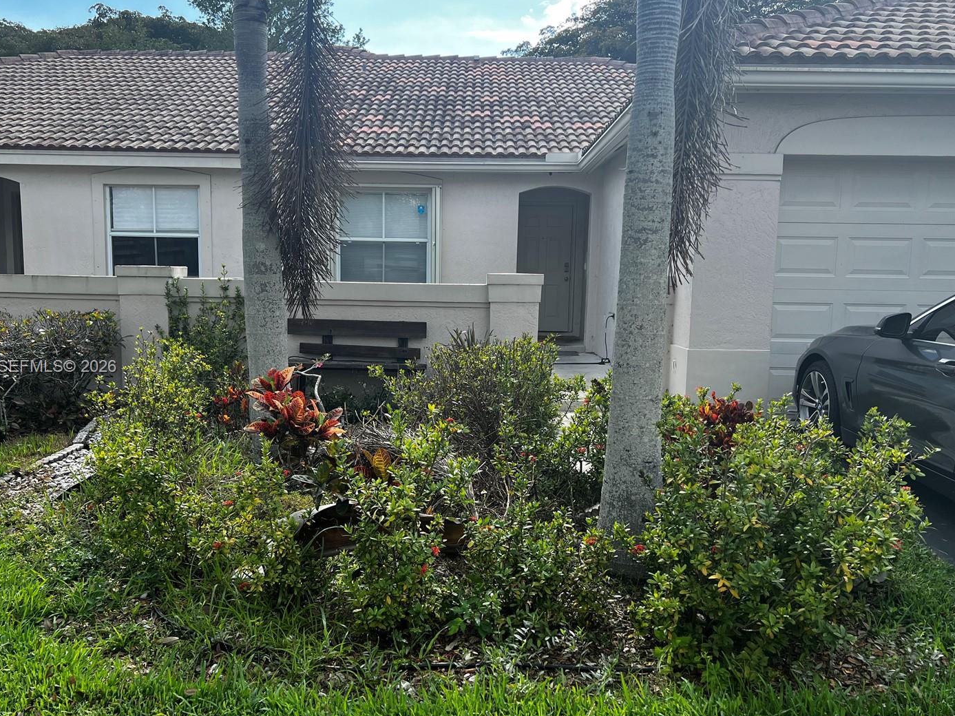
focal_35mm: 30
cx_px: 453
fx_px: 828
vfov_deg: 46.8
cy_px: 368
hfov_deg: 59.9
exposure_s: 1/1196
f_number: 1.5
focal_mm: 5.7
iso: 50
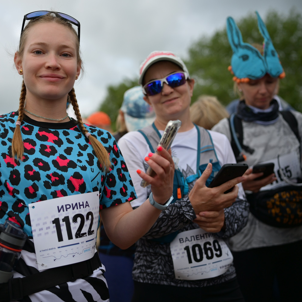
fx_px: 444
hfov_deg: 37.0
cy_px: 151
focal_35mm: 45
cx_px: 94
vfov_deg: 37.6
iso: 160
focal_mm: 35
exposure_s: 1/2000
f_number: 2
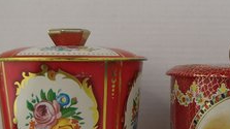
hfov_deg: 33.5
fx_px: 378
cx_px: 156
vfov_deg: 18.9
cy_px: 122
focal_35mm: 62
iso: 200
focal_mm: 6.64
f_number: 4.7
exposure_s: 1/160
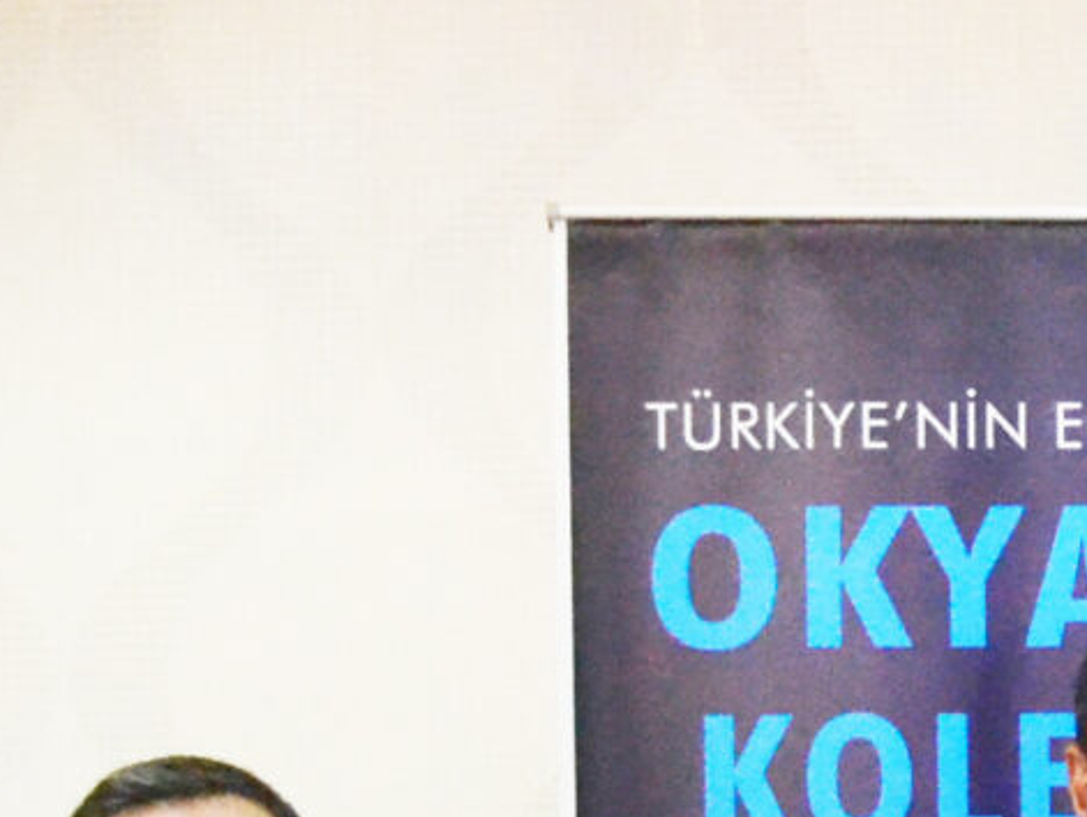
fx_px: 4431
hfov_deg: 13.3
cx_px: 1590
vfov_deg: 10.4
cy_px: 874
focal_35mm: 141
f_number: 3.5
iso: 2800
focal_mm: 18
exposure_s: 1/500
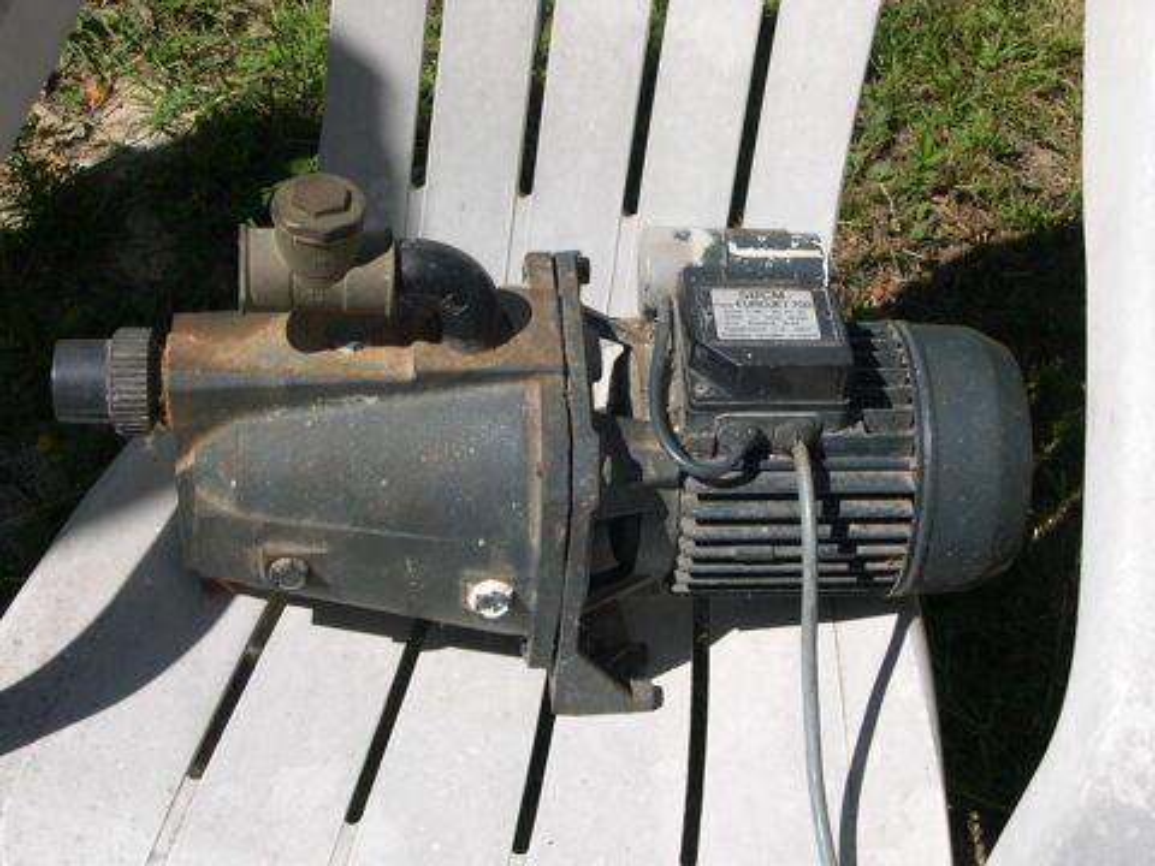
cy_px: 433
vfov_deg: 25.7
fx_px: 1902
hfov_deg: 33.8
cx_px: 578
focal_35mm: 57
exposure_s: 1/190
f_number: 9.2
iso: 100
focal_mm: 12.2
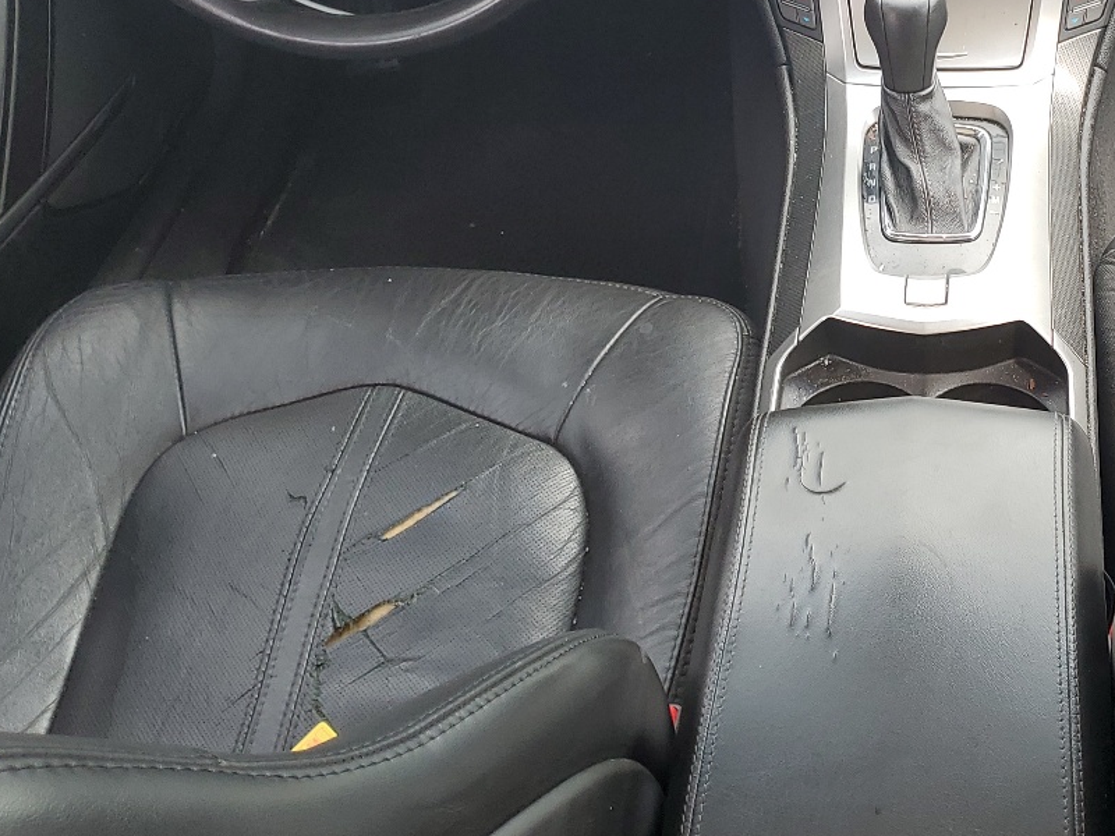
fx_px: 1675
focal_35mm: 52
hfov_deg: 35.6
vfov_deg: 27.8
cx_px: 898
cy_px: 252
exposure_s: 1/123
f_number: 1.5
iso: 50
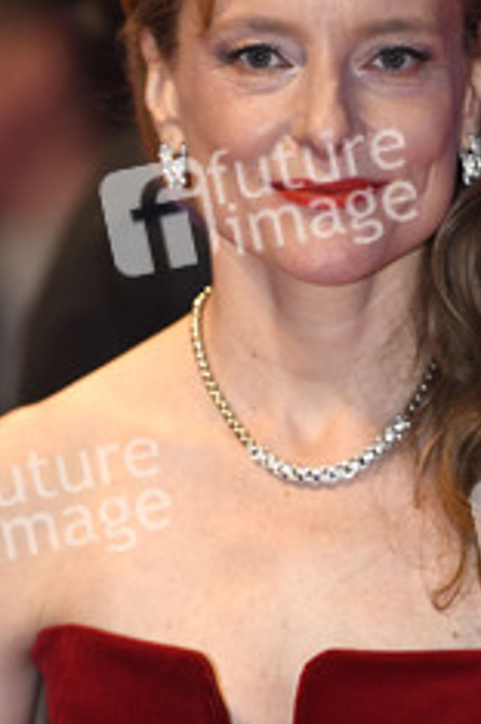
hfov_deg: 4.0
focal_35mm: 340
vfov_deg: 6.1
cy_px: 357
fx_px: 6834
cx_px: 348
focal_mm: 200
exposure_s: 1/500
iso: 800
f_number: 3.5
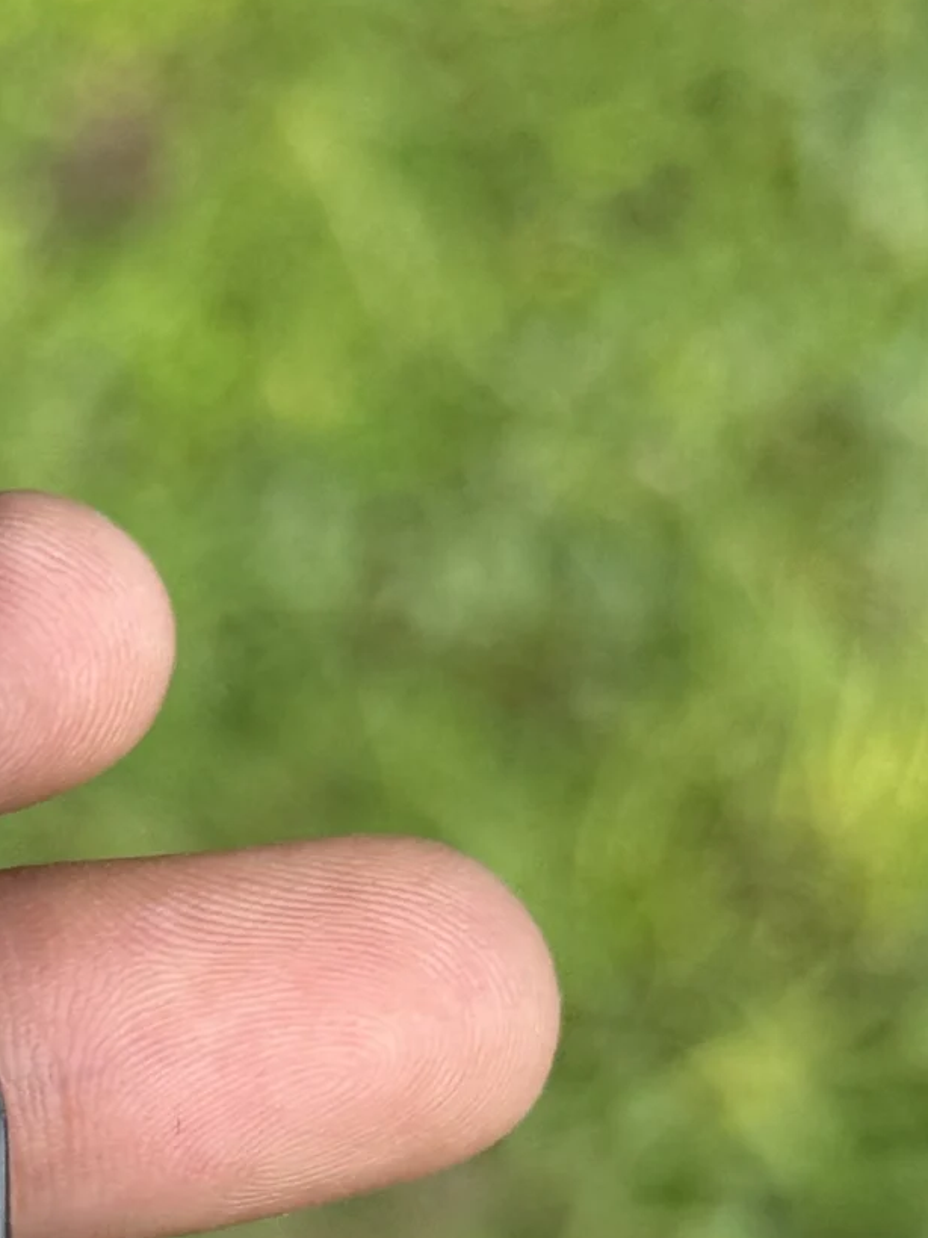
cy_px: 1273
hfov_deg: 9.7
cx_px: -268
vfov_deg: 13.0
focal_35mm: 150
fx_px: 5363
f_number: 1.78
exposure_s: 1/109
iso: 100
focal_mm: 6.76
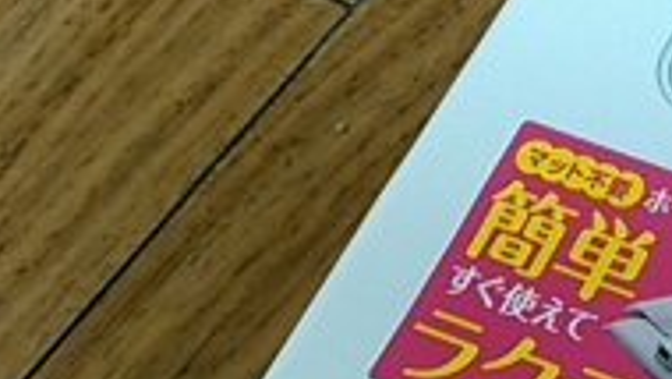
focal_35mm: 110
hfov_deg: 17.8
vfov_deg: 11.0
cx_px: 951
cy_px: 223
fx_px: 1961
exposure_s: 1/16.7
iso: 320
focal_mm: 4
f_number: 2.4
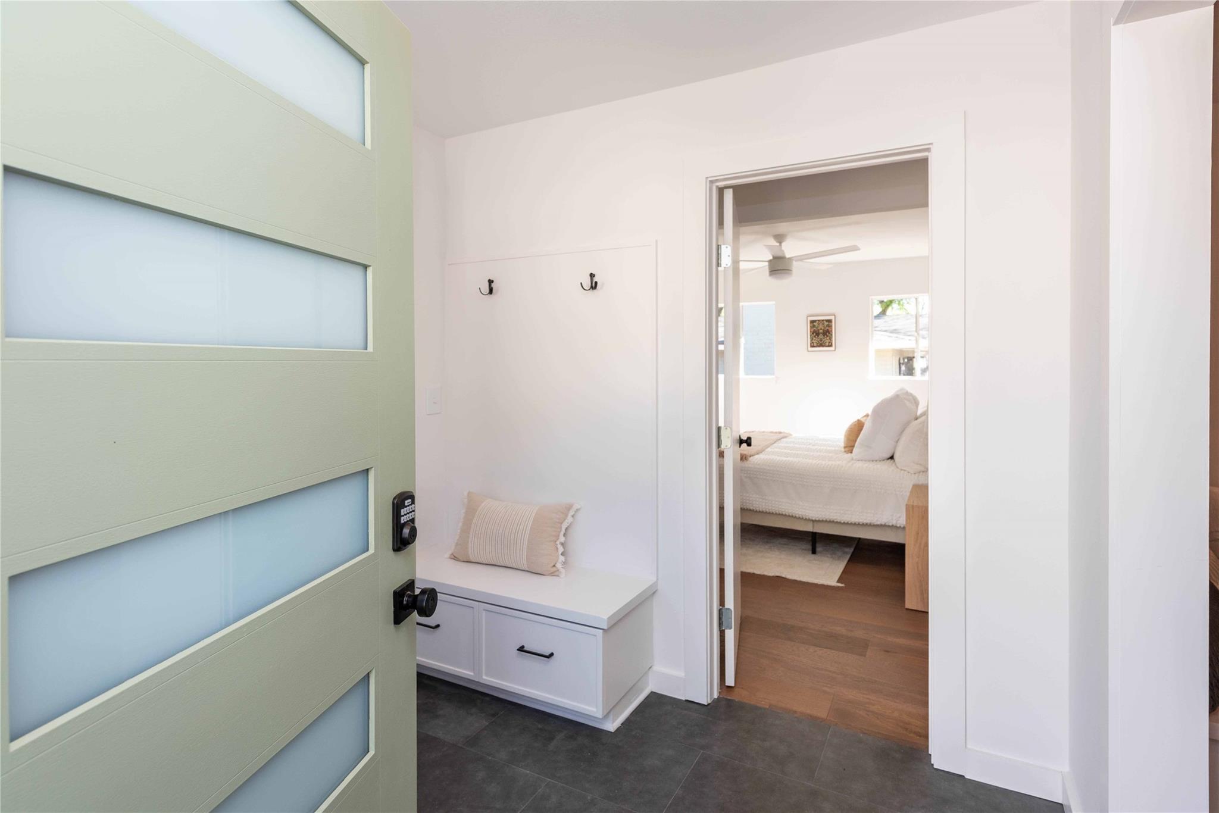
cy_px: 406
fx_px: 610
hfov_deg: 90.0
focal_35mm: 18
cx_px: 610
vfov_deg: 67.4
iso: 160
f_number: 5.6
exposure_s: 1/125
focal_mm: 18
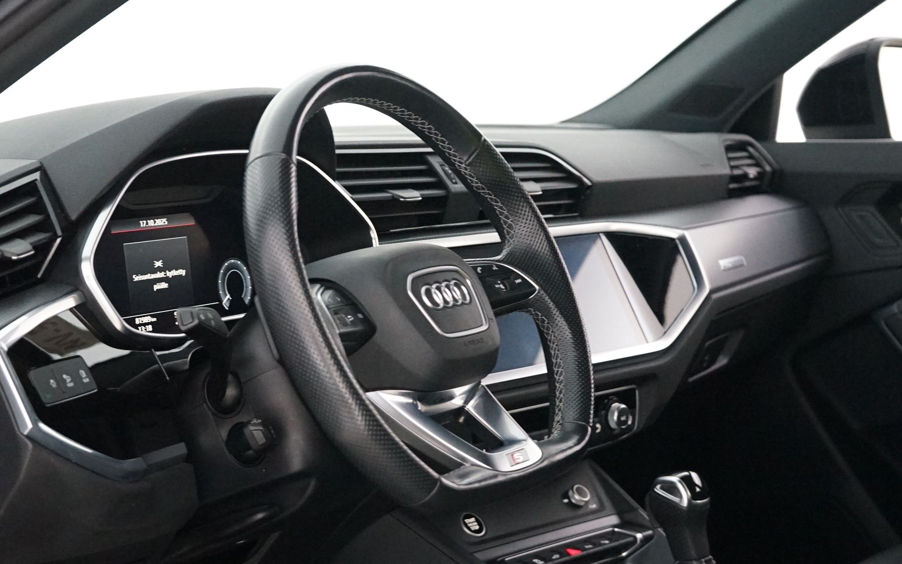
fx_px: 2065
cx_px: 405
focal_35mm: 84
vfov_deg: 15.5
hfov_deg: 24.6
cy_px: 388
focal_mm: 60
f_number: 5
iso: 6400
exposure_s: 1/25
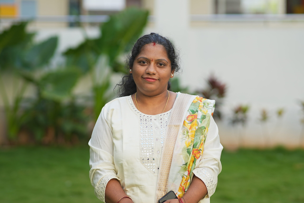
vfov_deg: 10.8
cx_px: 152
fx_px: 1072
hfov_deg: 16.1
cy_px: 102
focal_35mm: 127
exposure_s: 1/640
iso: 125
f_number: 1.8
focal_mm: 85
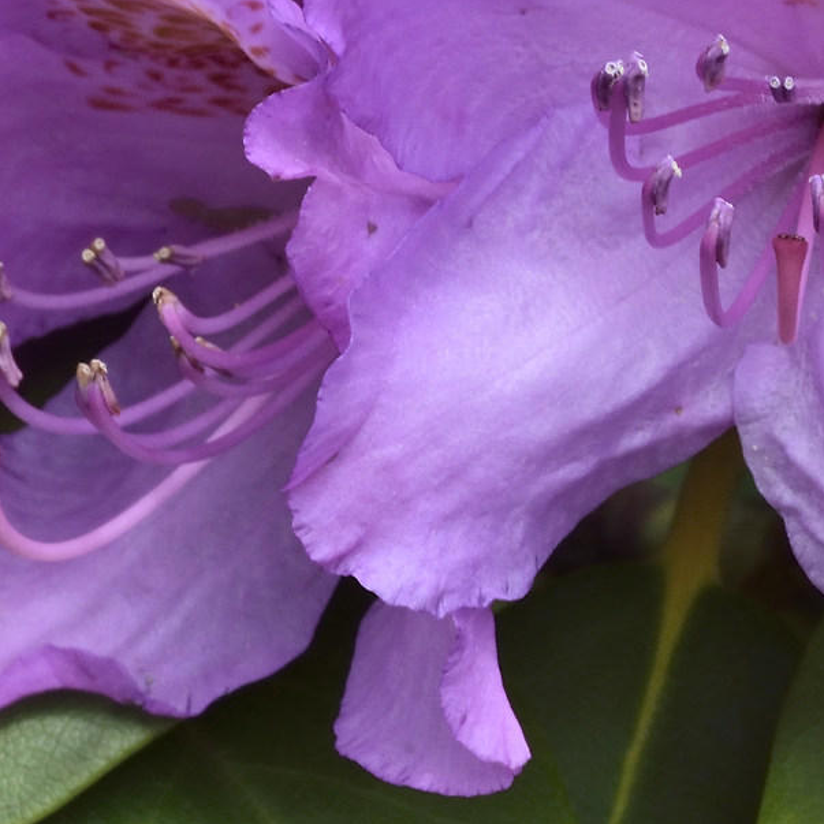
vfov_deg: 3.3
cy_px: -265
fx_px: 14346
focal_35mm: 533
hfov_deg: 3.3
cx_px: 1006
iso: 500
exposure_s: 1/125
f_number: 20
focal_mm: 105
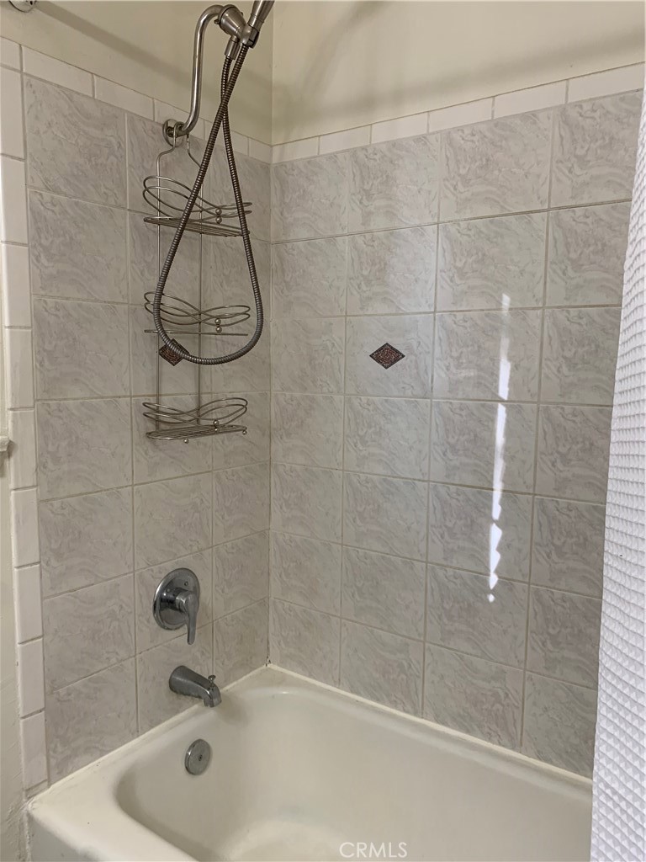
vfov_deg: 67.3
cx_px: 323
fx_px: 647
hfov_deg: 53.1
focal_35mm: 26
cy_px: 431
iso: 80
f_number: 1.8
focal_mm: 4.25
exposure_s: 1/60
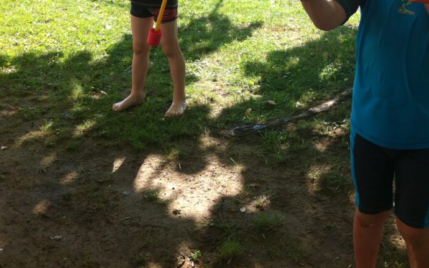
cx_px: 296
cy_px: 31
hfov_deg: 36.4
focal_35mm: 55
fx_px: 643
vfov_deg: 23.0
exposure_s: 1/279
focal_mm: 3.85
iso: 80
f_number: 2.8
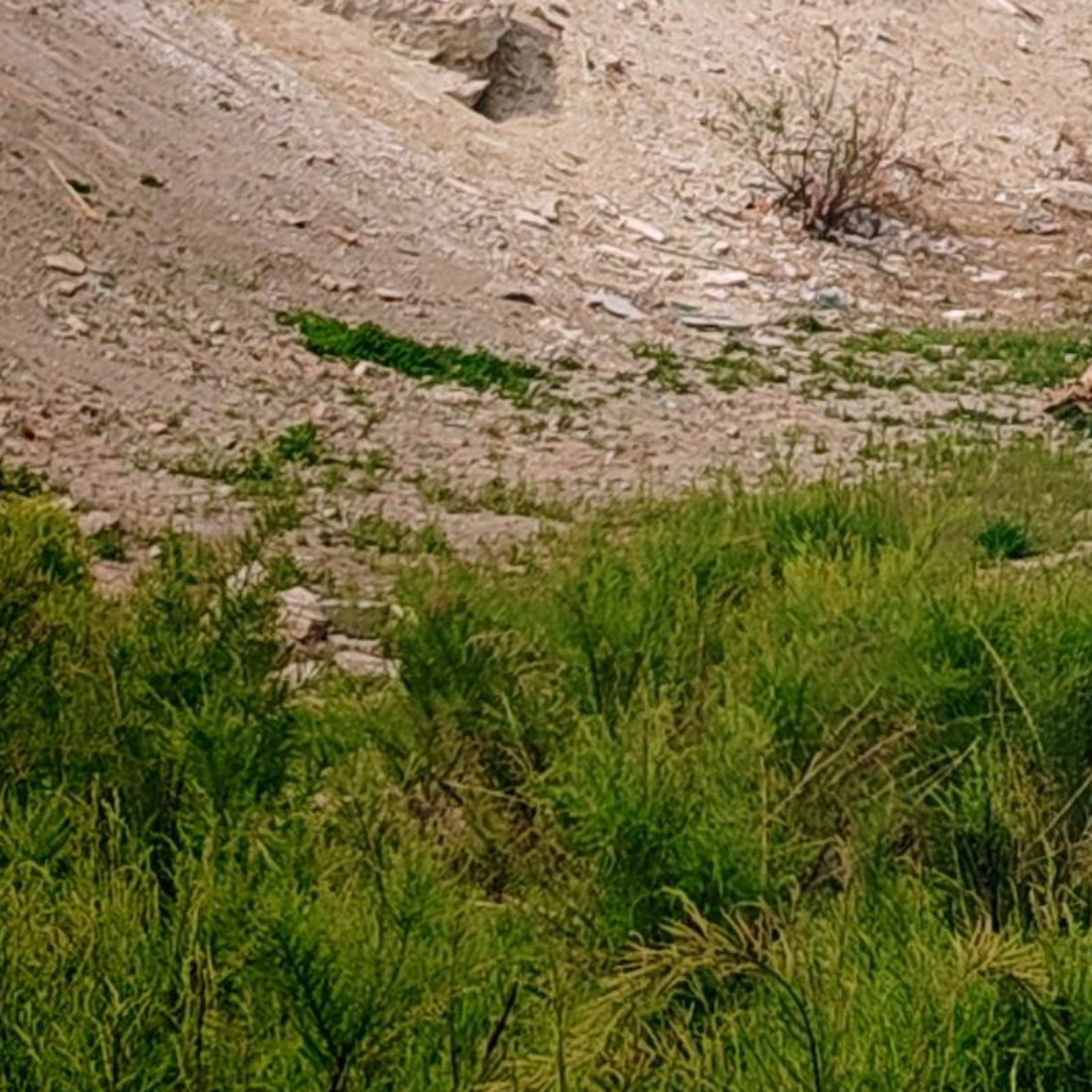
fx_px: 5603
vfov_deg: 10.6
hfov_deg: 10.4
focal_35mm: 157
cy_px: -770
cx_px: 2063
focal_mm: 6.14
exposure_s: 1/1027
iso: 49
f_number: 1.8
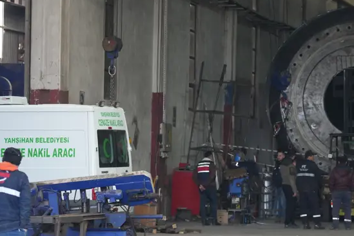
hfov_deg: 10.9
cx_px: 261
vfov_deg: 7.3
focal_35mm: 188
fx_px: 1849
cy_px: 165
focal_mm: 111
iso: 1250
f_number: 4
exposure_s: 1/160
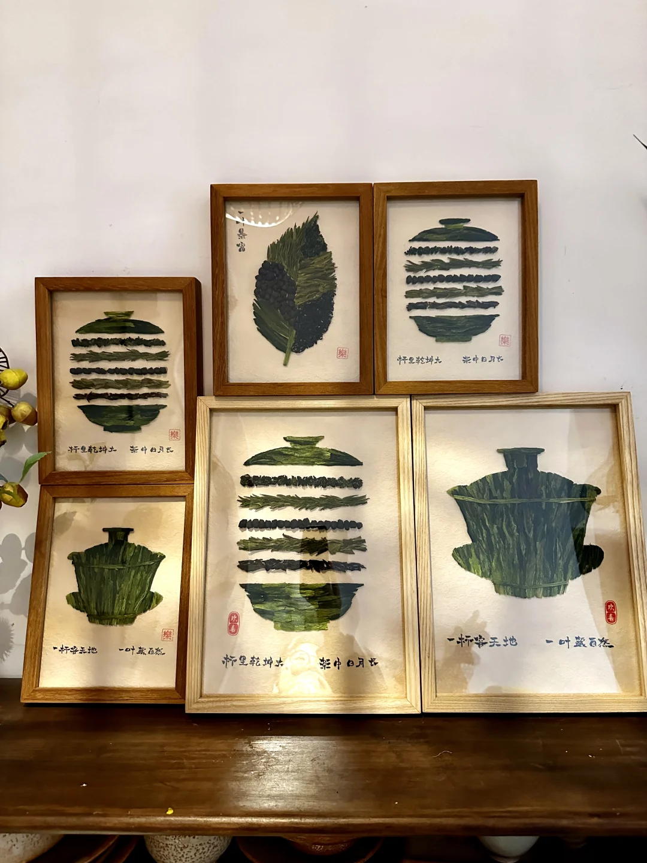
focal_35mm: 24
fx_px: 598
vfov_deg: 71.6
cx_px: 324
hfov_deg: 56.8
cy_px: 432
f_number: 1.78
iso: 800
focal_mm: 6.86
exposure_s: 1/33
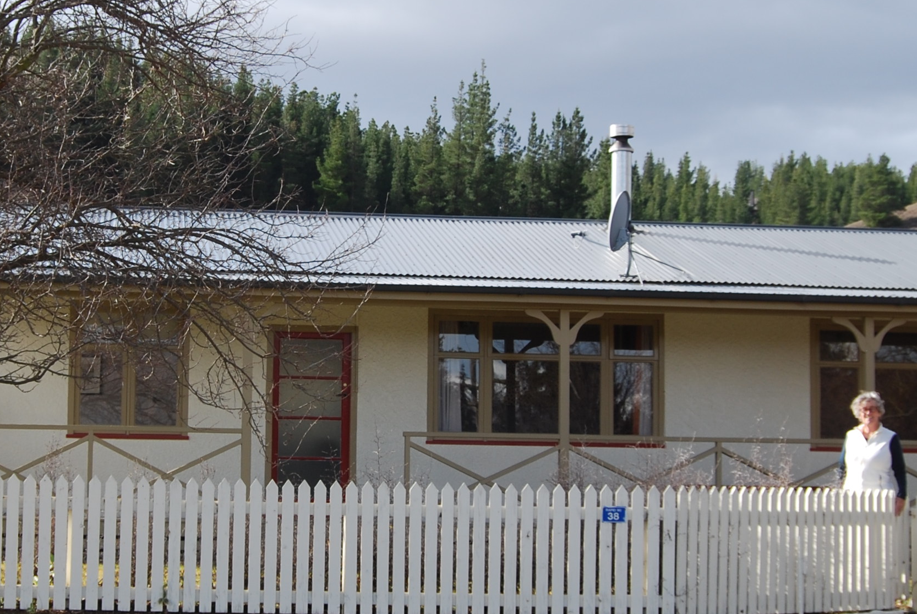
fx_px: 2045
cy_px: 270
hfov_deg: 25.2
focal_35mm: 80
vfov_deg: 17.1
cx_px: 329
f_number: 6.3
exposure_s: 1/160
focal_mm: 23
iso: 100
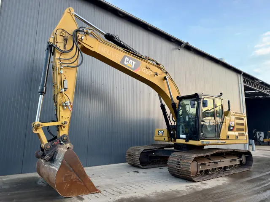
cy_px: 101
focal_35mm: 24
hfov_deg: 71.6
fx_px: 187
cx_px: 135
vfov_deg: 56.8
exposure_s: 1/121
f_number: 1.78
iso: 50
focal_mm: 6.76
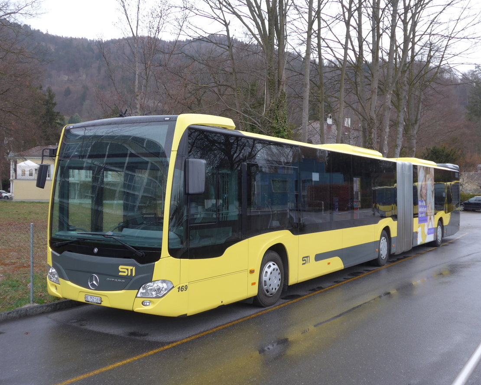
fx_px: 541
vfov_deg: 39.2
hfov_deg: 47.9
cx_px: 232
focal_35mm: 38
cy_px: 192
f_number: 2.4
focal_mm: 7.5
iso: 80
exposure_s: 1/125
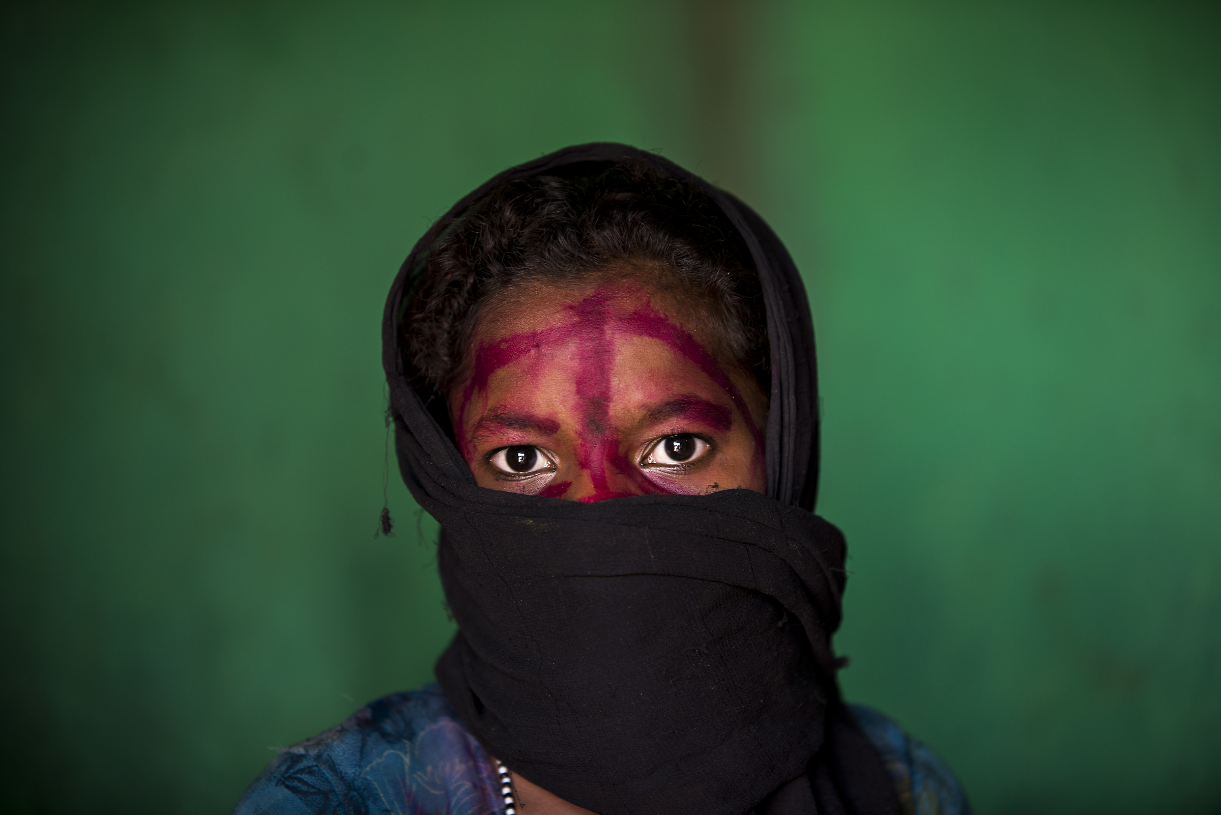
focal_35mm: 200
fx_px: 6784
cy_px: 408
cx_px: 610
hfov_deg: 10.3
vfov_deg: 6.9
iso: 400
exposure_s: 1/30
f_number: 2.8
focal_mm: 200
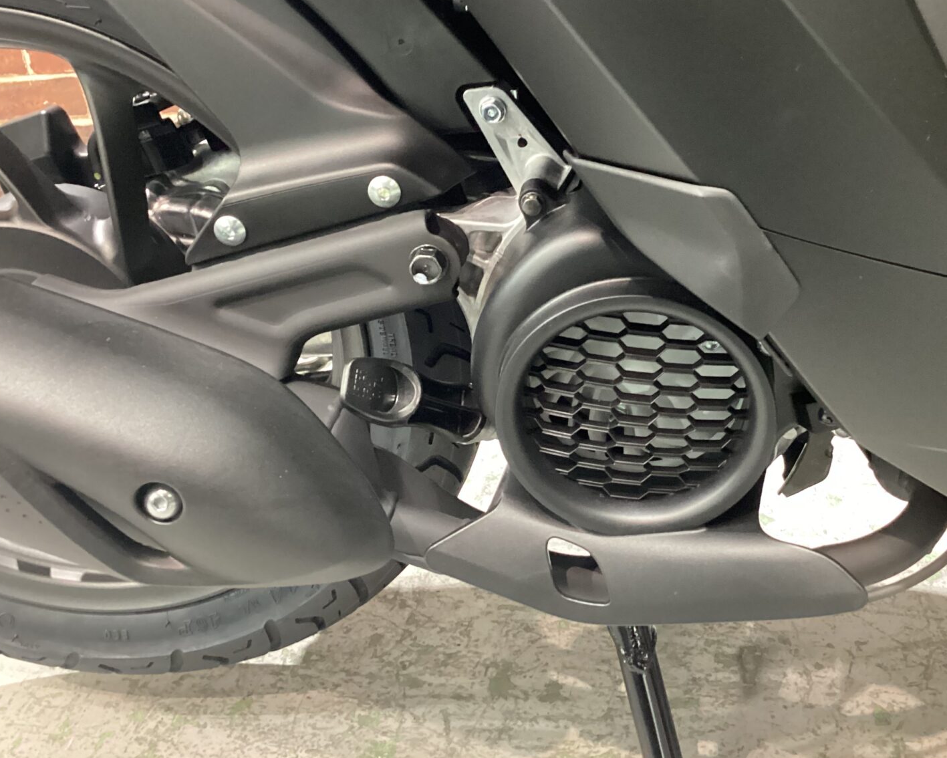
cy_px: 305
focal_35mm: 41
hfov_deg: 44.5
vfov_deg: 36.4
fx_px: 1149
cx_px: 578
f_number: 2.4
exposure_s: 1/17
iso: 640
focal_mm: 3.3
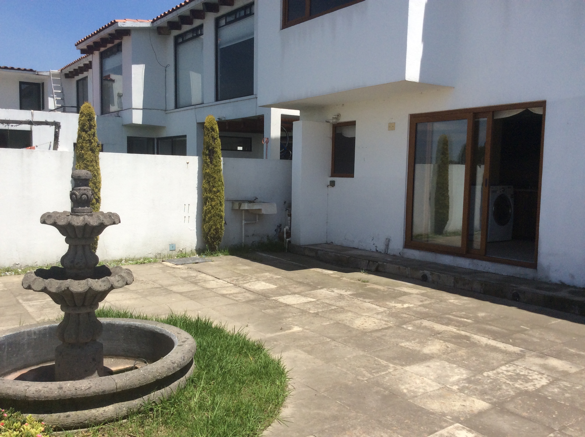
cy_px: 218
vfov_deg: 44.1
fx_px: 540
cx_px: 292
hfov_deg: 56.9
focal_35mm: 32
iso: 32
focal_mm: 3.3
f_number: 2.4
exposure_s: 1/1789
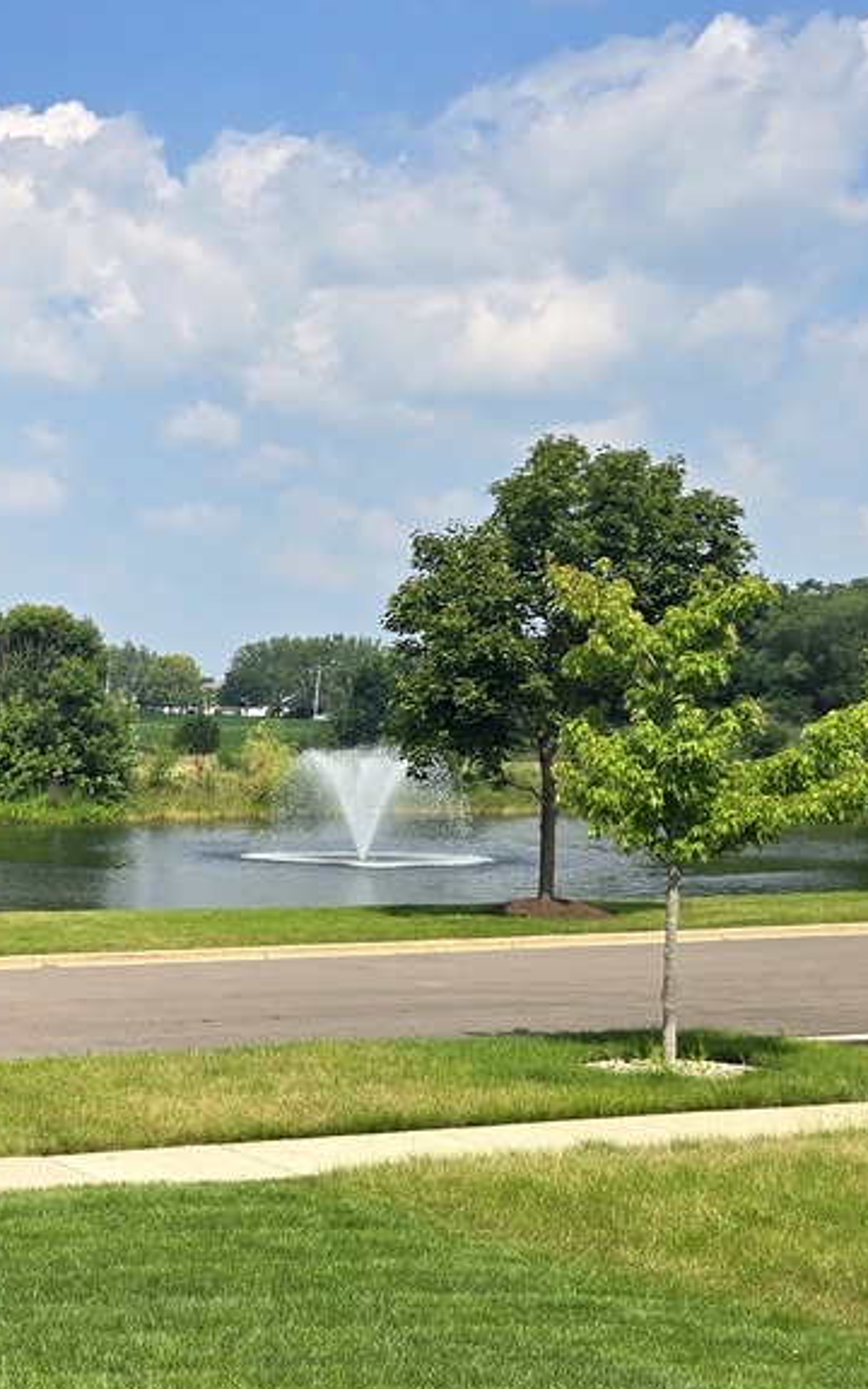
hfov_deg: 20.8
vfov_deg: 33.3
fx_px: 2309
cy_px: 873
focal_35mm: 61
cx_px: 87
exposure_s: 1/1723
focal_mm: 5.4
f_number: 1.8
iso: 25
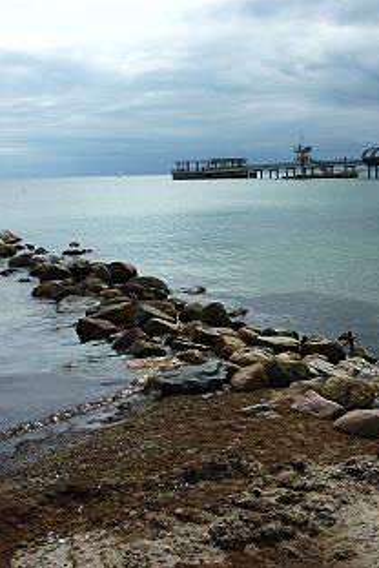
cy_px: 283
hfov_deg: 27.5
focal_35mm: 49
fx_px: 774
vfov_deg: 40.3
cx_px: 206
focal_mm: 5.7
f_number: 5.6
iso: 80
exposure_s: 1/640
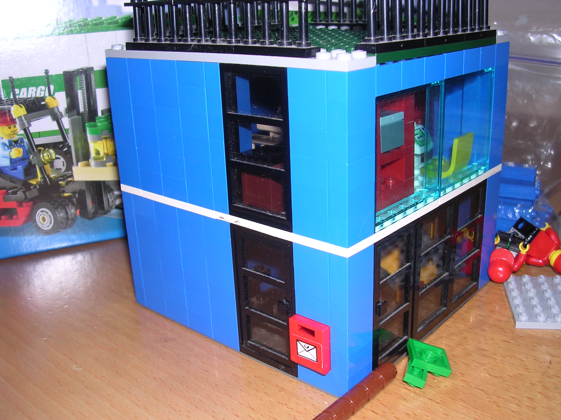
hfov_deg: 49.0
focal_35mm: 38
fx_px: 616
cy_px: 210
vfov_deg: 37.7
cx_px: 280
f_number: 2.8
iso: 100
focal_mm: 5.8
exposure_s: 1/60.1
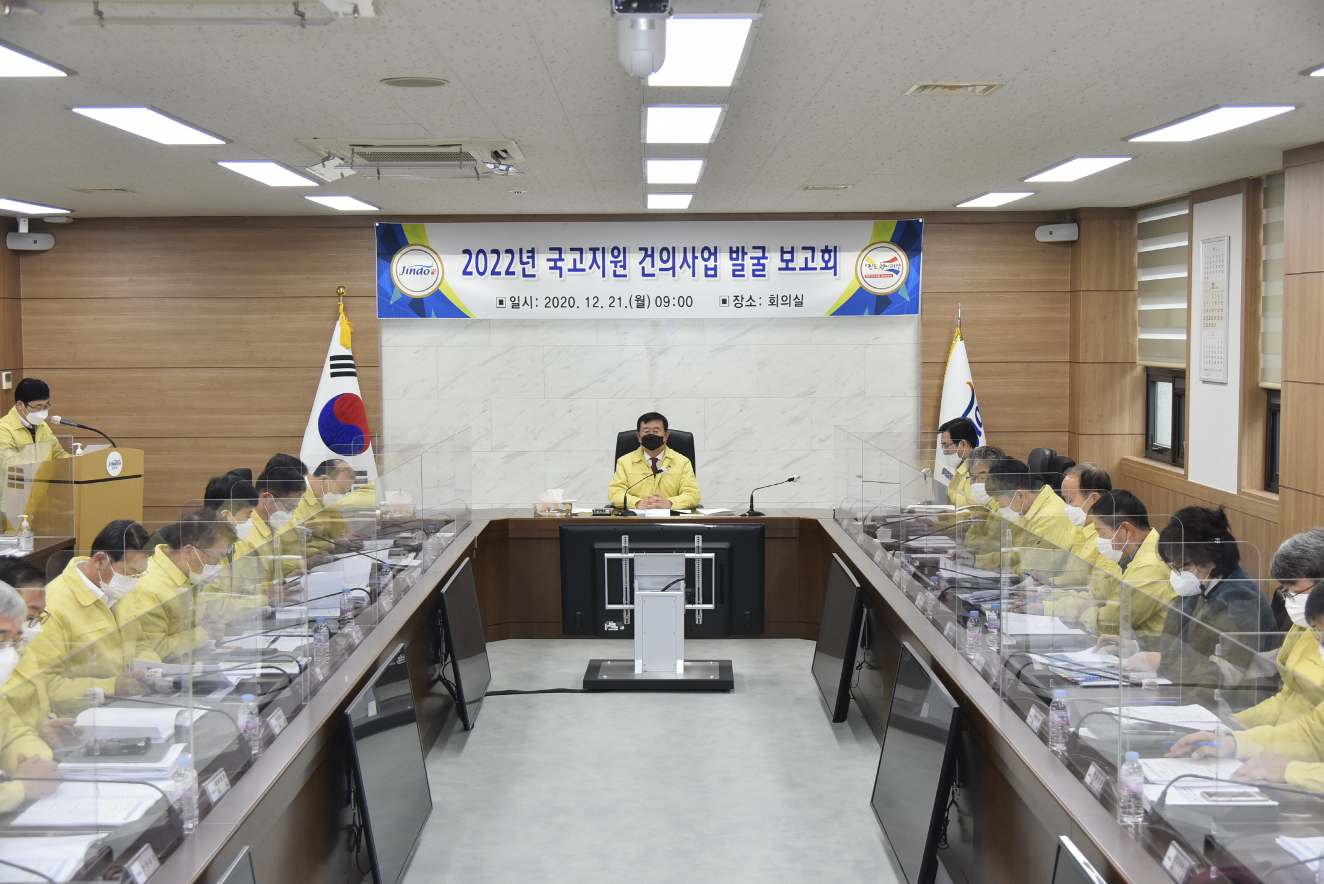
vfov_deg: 30.5
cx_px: 662
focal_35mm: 44
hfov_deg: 44.5
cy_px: 442
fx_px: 1619
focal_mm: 44
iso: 800
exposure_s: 1/125
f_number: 4.5
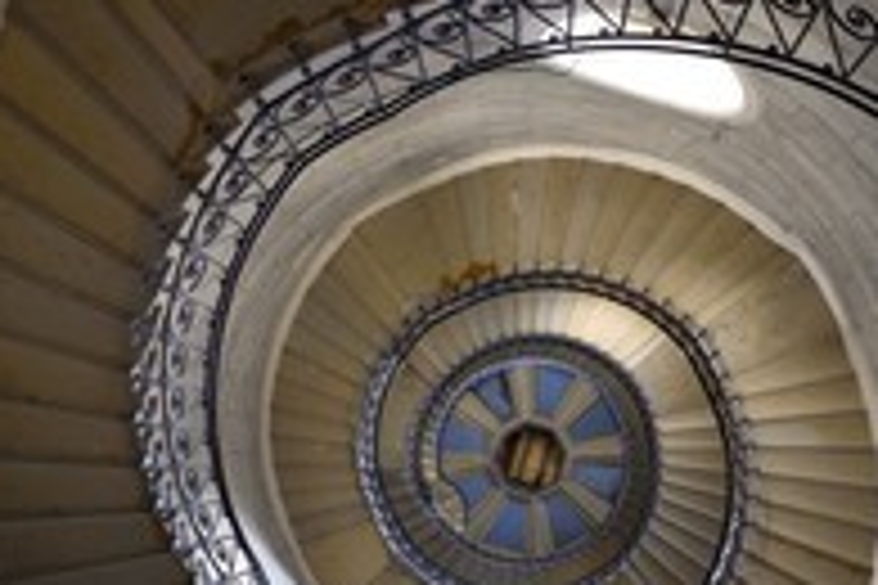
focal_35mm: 43
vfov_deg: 30.6
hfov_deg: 44.5
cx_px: 608
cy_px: 450
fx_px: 1049
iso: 800
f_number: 7.1
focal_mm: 20
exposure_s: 1/6
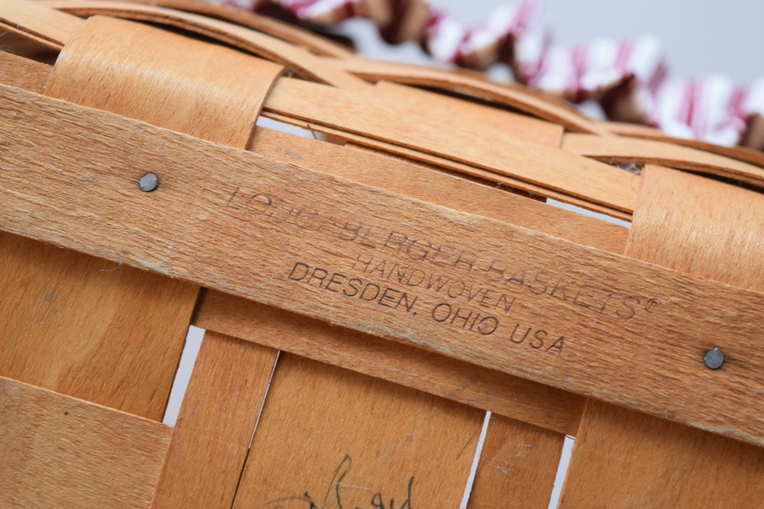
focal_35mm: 75
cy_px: 254
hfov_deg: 27.0
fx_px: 1592
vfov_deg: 18.2
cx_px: 382
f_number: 5.6
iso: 1800
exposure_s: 1/60
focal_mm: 50
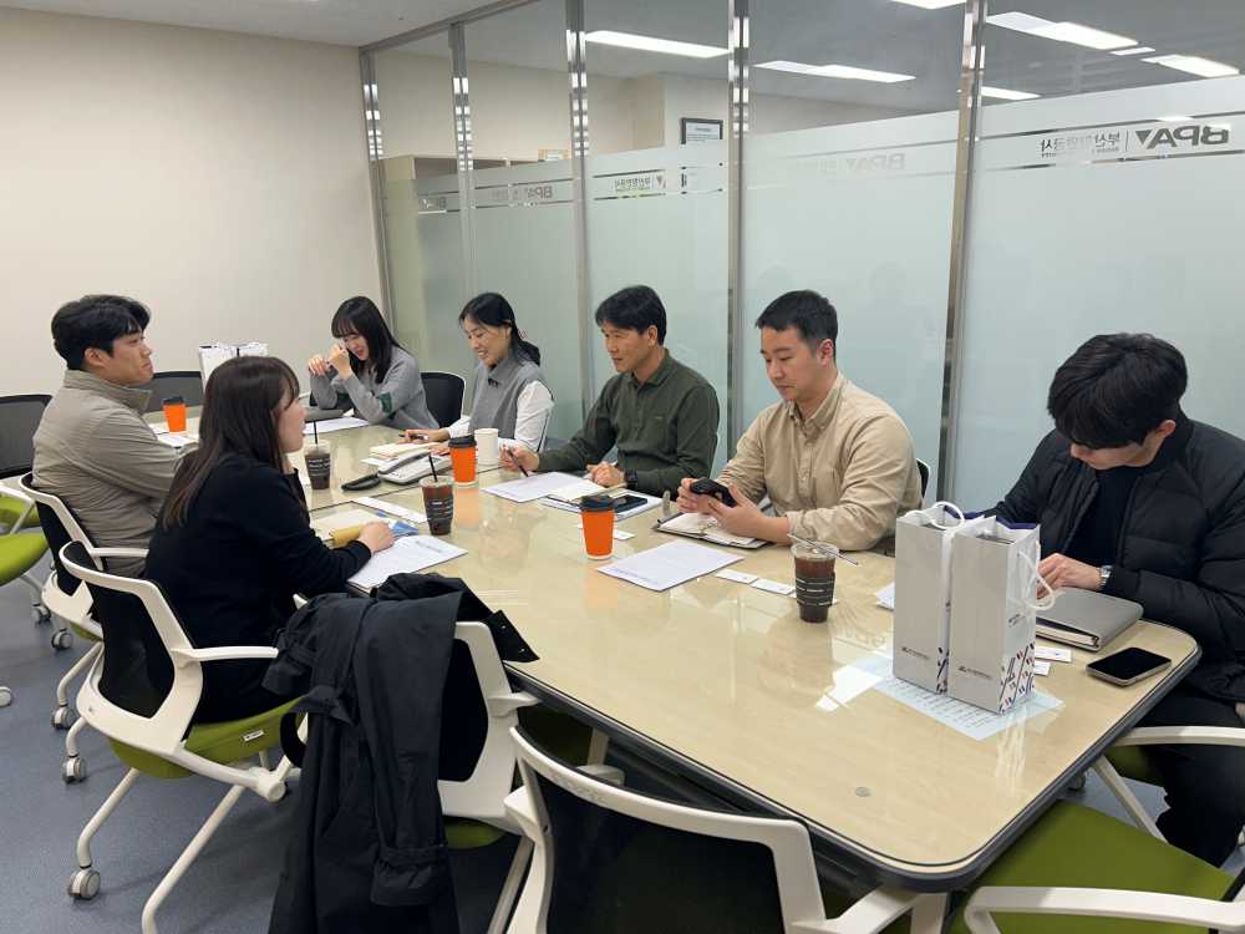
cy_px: 467
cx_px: 622
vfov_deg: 53.1
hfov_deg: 67.3
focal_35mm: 26
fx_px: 935
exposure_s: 1/120
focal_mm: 5.7
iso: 50
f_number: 1.5
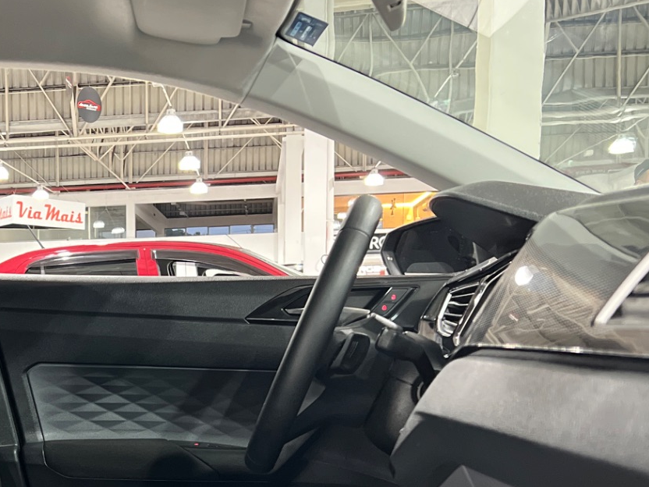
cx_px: 14
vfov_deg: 24.0
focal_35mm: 60
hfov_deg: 30.2
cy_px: 401
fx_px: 1125
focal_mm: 5.7
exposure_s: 1/30
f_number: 1.5
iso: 1000
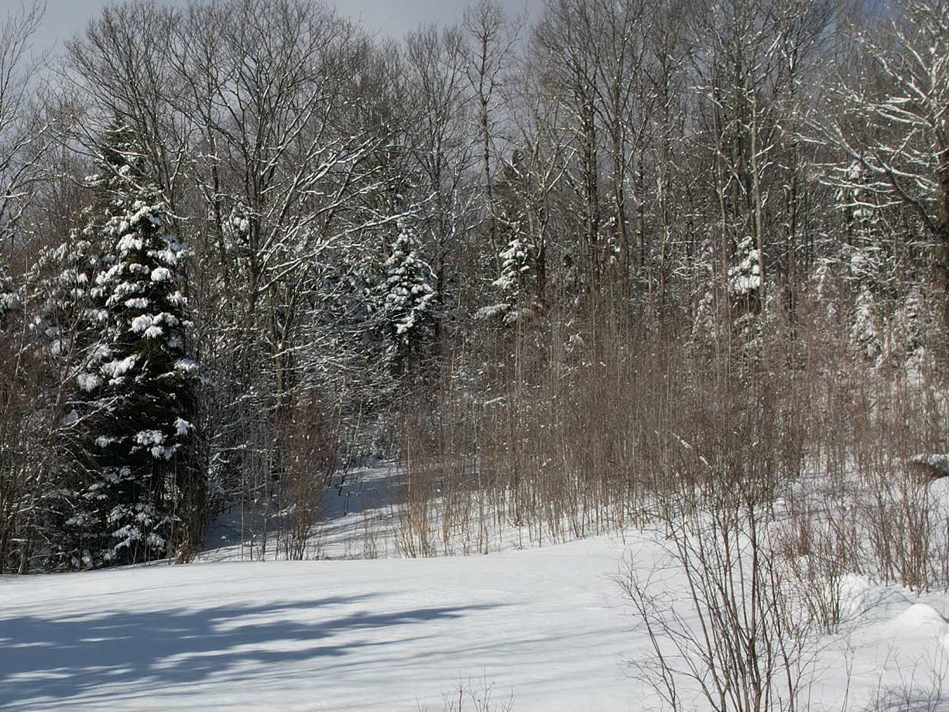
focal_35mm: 53
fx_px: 1453
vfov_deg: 27.1
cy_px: 540
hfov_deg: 34.1
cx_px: 91
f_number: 2.8
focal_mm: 8.38
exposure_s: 1/4000
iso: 120
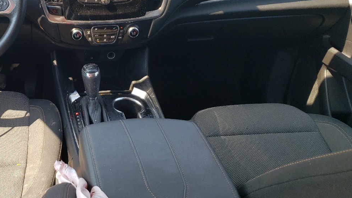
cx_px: 78
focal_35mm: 46
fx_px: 429
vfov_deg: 26.0
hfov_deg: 42.9
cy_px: 101
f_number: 1.5
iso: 50
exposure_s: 1/323
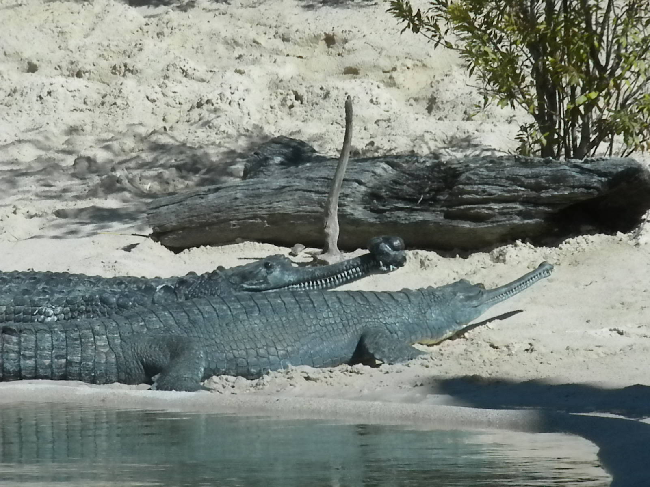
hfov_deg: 8.3
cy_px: 244
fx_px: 4469
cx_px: 325
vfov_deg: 6.2
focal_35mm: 238
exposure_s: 1/322
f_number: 14
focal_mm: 42.1
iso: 640
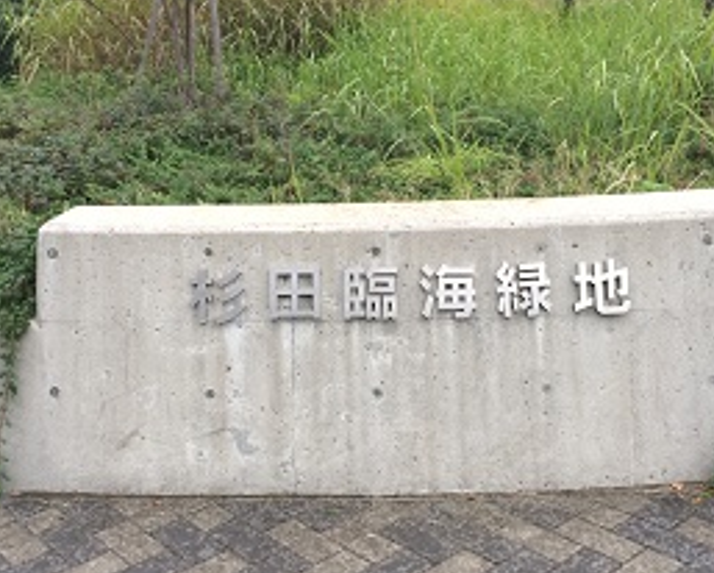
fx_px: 930
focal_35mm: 44
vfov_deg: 34.2
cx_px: 361
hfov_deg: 42.0
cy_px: 303
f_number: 2.2
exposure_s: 1/30
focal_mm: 4.15
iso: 80
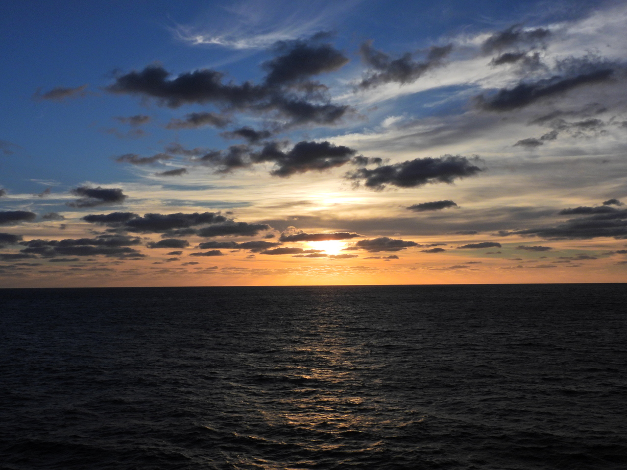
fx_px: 634
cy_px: 235
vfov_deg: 40.7
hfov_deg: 52.6
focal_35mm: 35
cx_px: 314
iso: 100
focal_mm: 6.2
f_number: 5
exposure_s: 1/1600
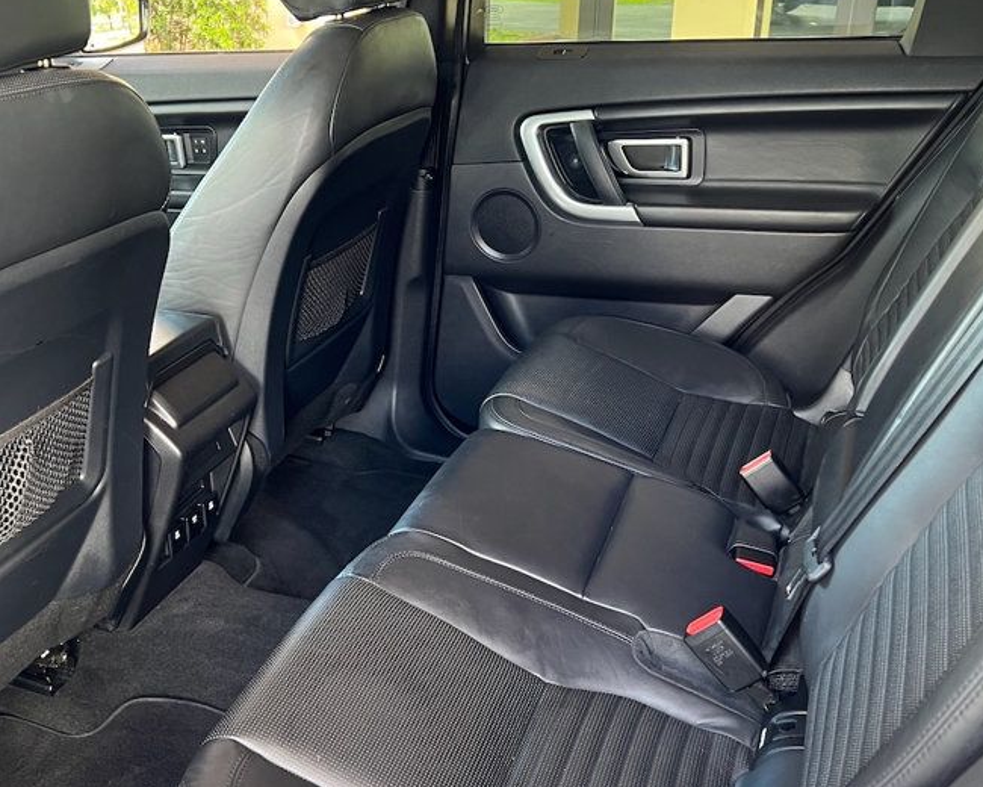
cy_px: 394
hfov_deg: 45.6
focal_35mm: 40
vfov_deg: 37.3
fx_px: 1164
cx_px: 410
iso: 160
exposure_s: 1/60
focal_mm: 5.7
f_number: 1.5
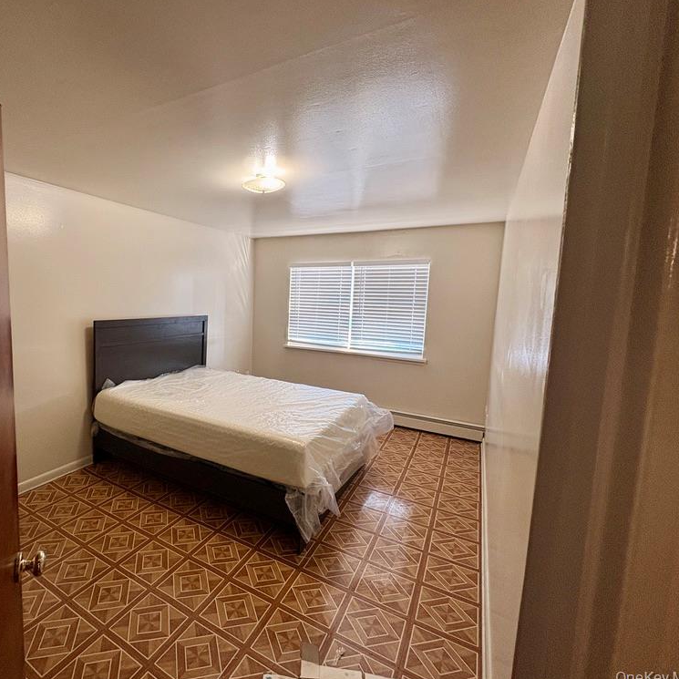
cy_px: 339
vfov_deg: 84.0
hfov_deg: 81.9
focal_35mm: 17
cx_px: 242
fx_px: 377
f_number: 2.2
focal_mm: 2.22
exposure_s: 1/60
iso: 160
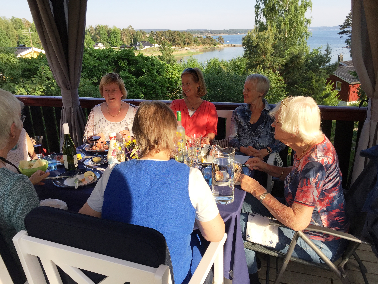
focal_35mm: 29
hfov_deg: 61.7
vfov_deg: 48.2
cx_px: 189
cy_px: 142
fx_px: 317
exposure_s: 1/706
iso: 32
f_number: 2.2
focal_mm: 4.15
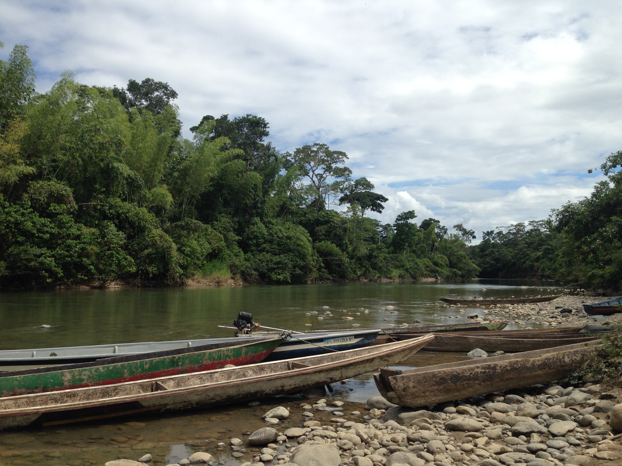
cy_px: 233
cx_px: 311
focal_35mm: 33
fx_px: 593
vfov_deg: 42.9
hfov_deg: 55.4
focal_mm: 4.12
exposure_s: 1/2088
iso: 50
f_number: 2.4
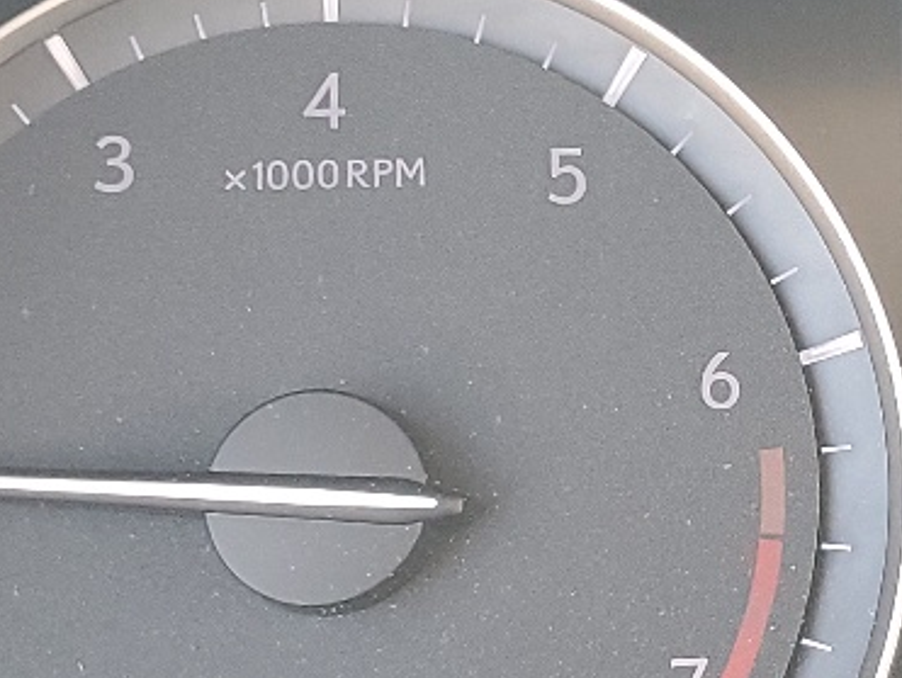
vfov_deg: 13.2
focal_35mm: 112
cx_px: 987
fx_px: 2921
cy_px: 389
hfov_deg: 17.0
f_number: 1.5
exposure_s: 1/120
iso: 96
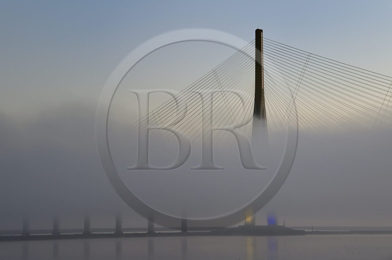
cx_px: 196
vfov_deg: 10.5
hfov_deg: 15.8
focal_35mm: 130
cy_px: 130
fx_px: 1414
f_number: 5.6
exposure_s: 1/20
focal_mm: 130
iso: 800
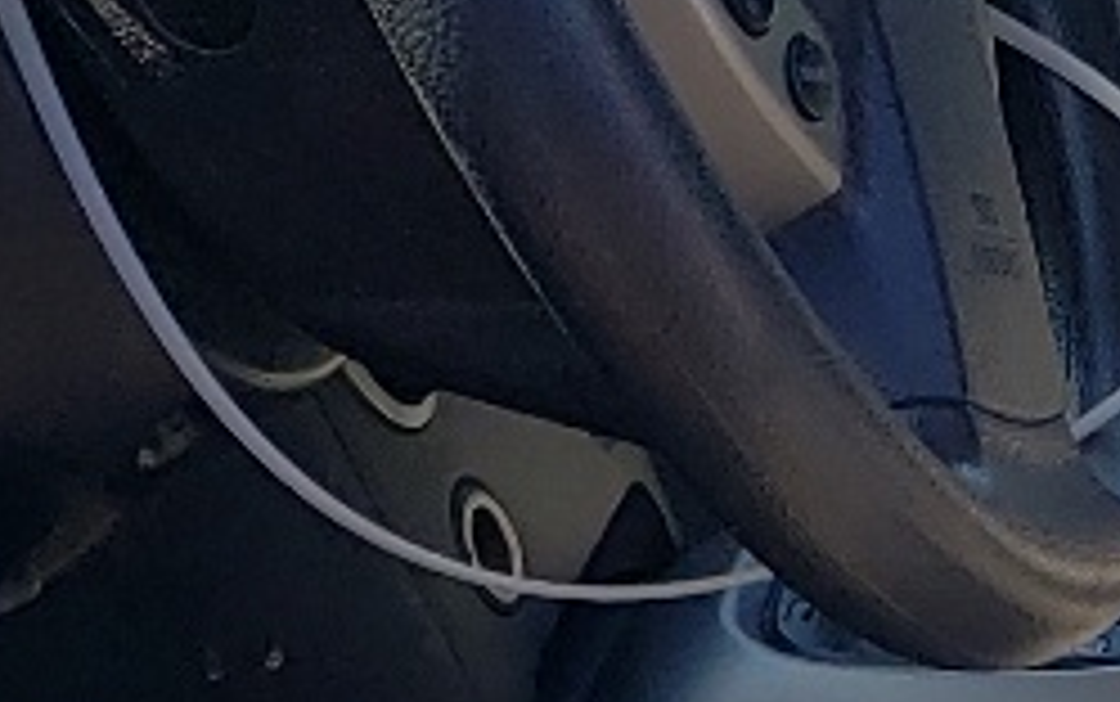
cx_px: 1471
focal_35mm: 177
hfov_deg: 11.5
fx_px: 5406
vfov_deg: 7.3
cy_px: 940
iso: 50
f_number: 1.5
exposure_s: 1/1000
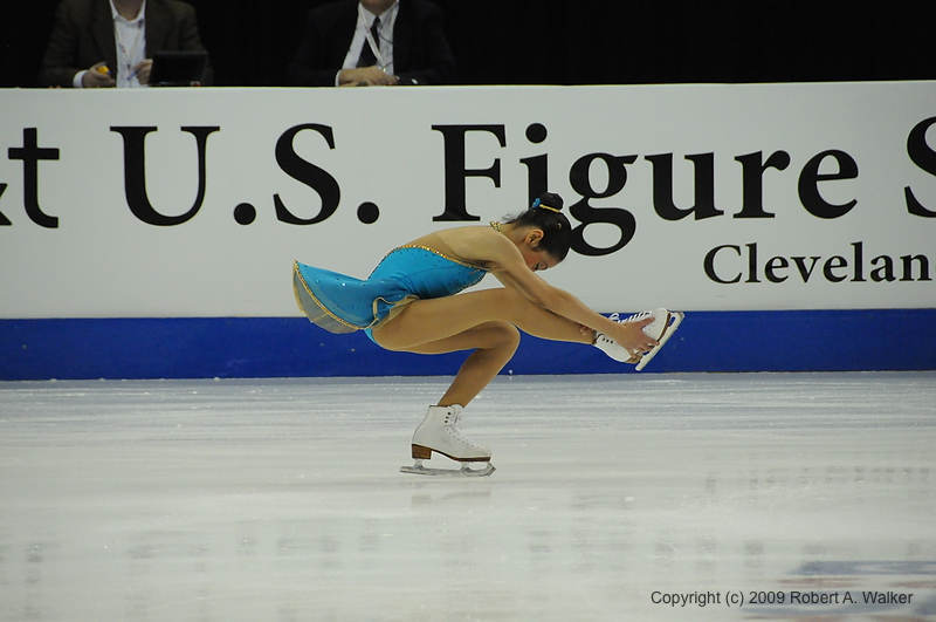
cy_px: 311
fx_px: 7789
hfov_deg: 6.9
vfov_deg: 4.6
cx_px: 468
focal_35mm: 300
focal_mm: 200
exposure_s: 1/1000
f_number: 5.6
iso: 3200
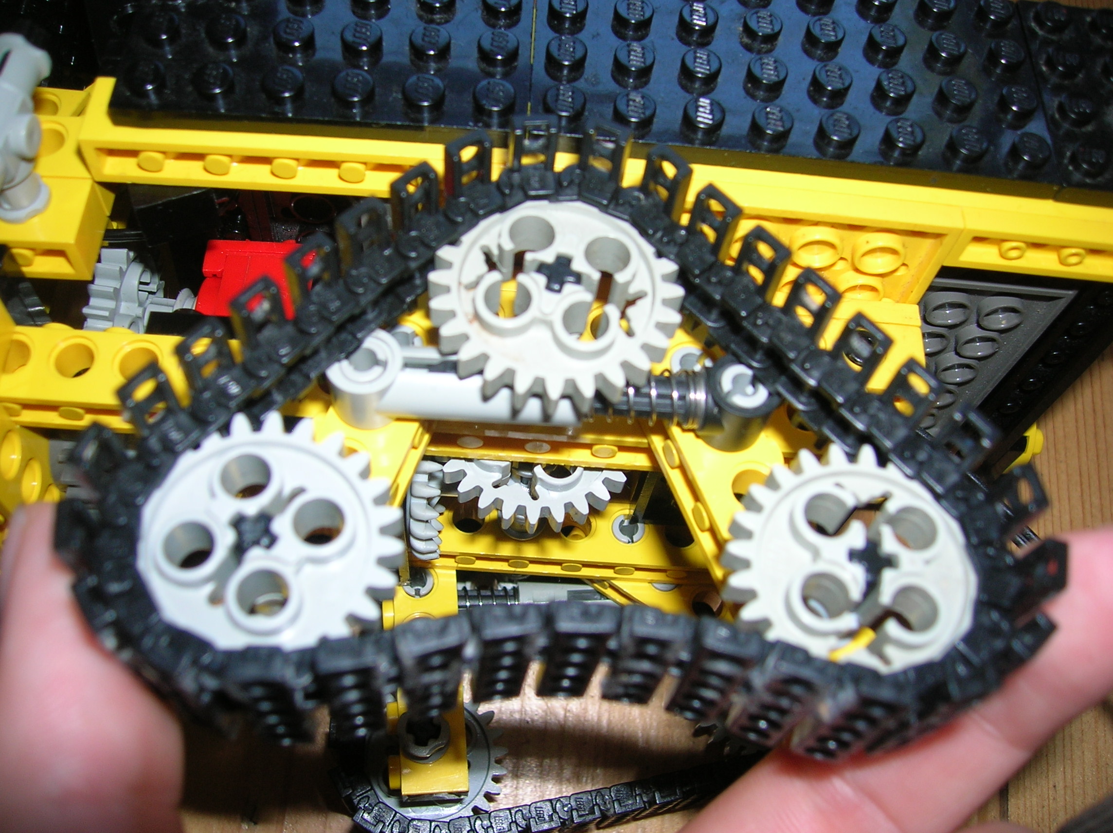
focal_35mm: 34
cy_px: 416
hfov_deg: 54.0
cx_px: 556
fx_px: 1092
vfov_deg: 41.7
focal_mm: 5.7
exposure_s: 1/60.1
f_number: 2.9
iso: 50
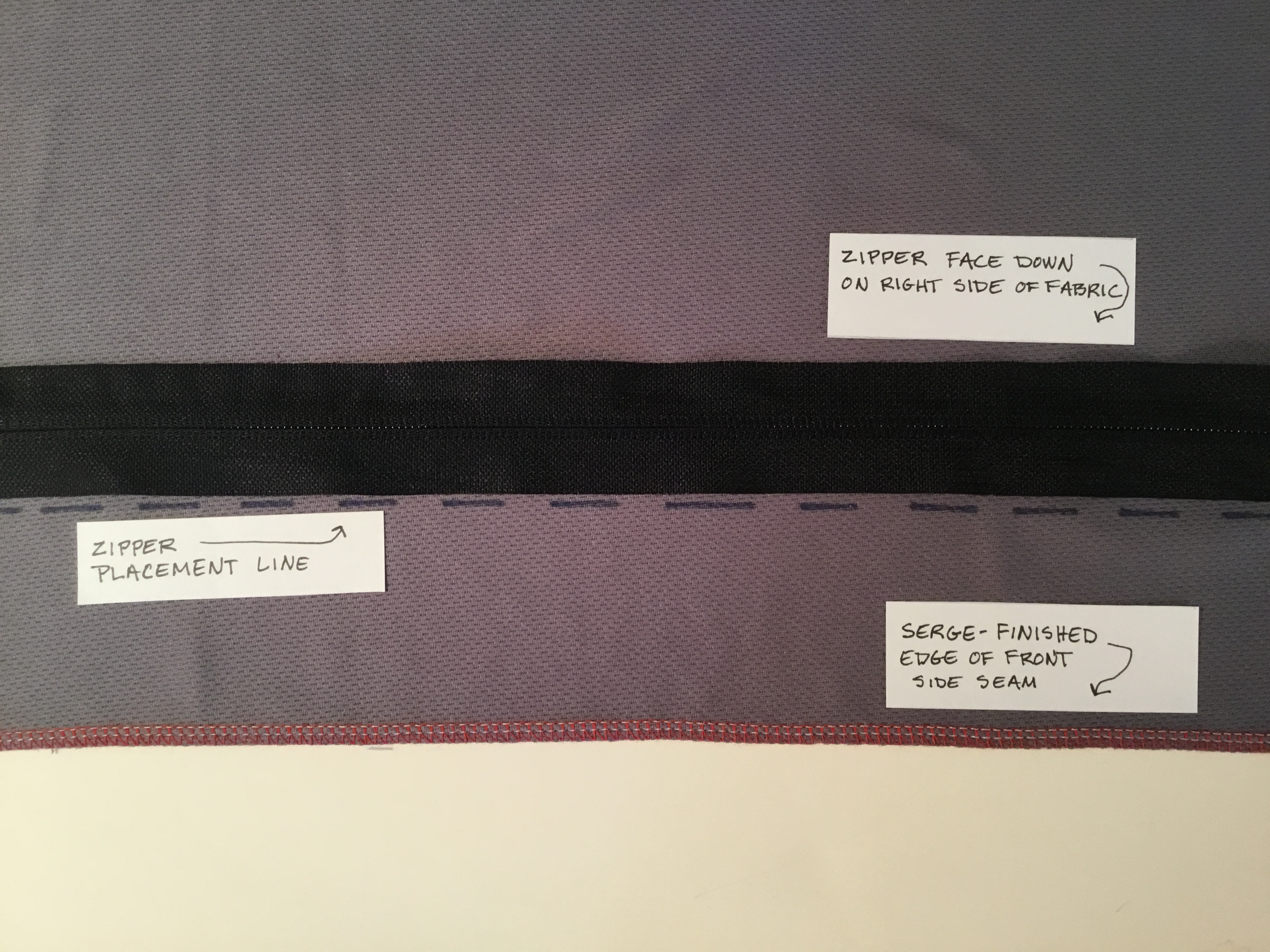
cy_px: 476
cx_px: 635
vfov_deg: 45.4
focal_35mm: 31
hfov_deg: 58.4
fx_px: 1137
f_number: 2.4
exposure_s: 1/30
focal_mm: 3.3
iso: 100
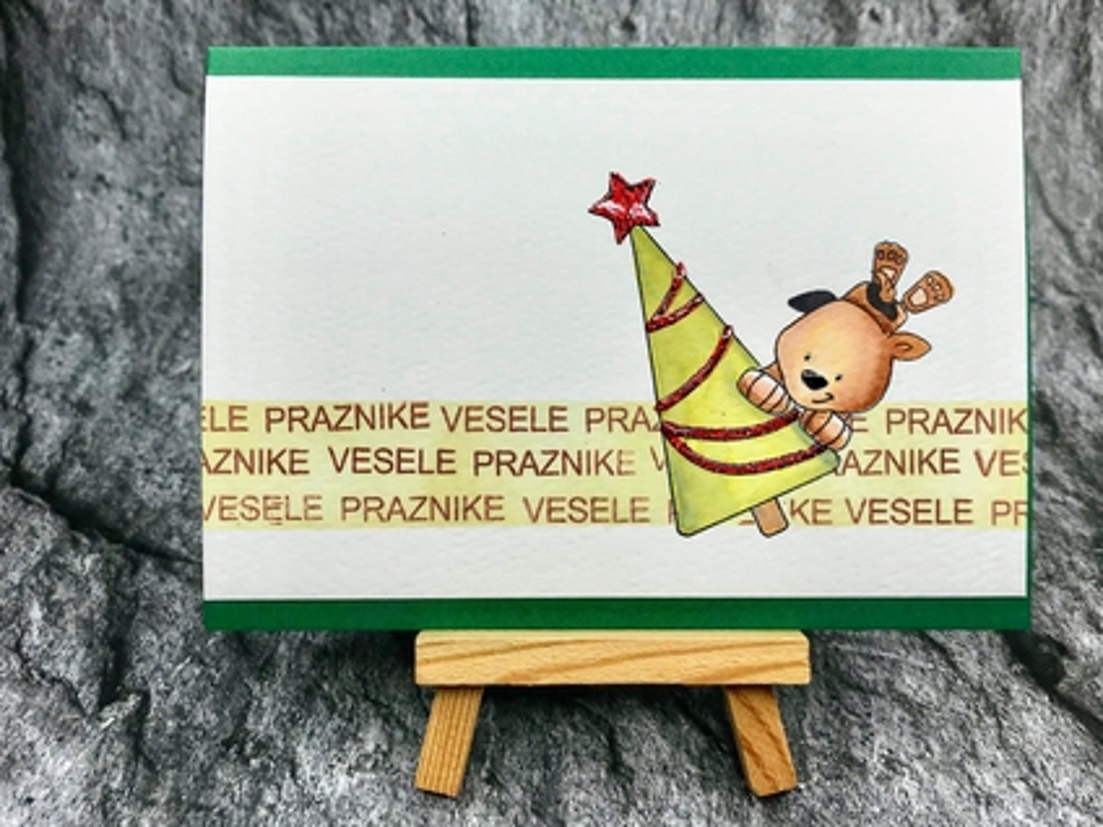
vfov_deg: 42.9
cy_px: 363
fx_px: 1052
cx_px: 593
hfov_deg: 55.3
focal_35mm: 33
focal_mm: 3.99
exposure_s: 1/791
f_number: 1.8
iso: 20
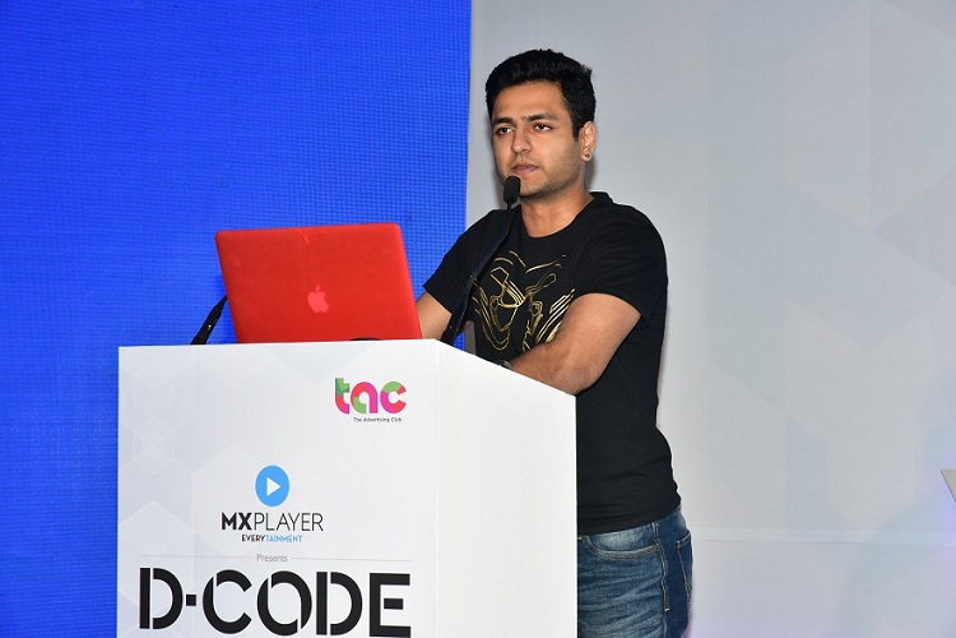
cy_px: 319
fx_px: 2788
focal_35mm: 105
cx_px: 478
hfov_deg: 19.5
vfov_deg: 13.0
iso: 2800
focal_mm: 105
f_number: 9
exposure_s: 1/125
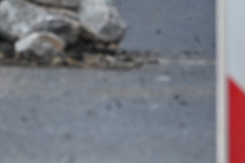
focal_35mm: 1251
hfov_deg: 1.6
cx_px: 165
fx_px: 8507
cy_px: -236
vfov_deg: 1.1
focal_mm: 180
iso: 100
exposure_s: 1/400
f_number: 6.3
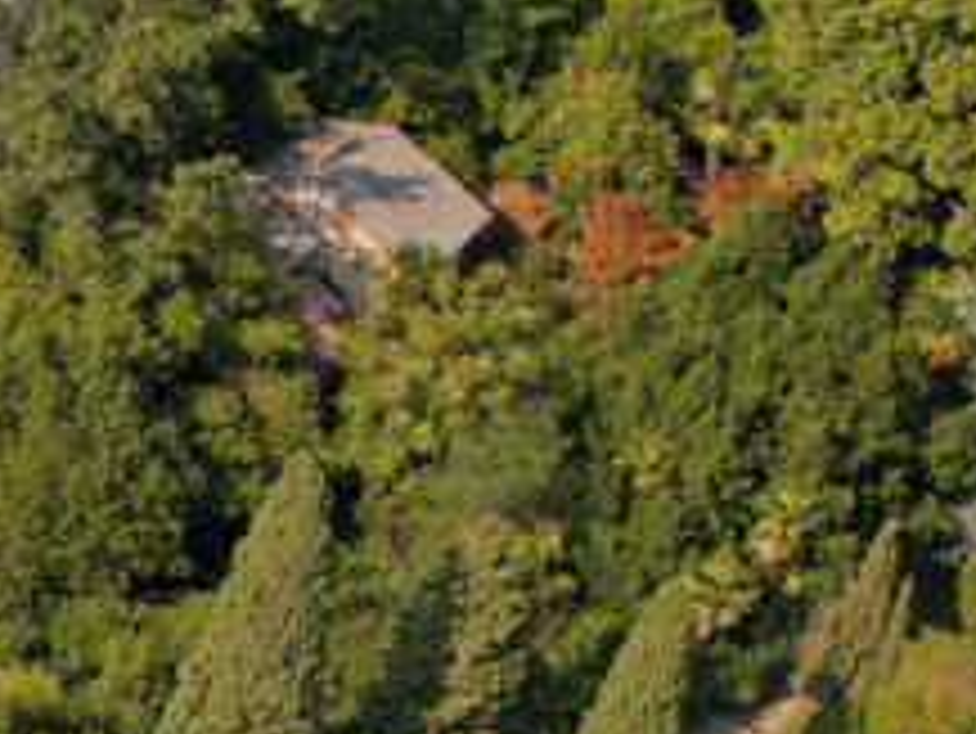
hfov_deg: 11.1
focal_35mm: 170
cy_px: 887
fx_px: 4796
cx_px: -580
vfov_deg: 8.6
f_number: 4.5
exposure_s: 1/640
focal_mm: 24
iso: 100
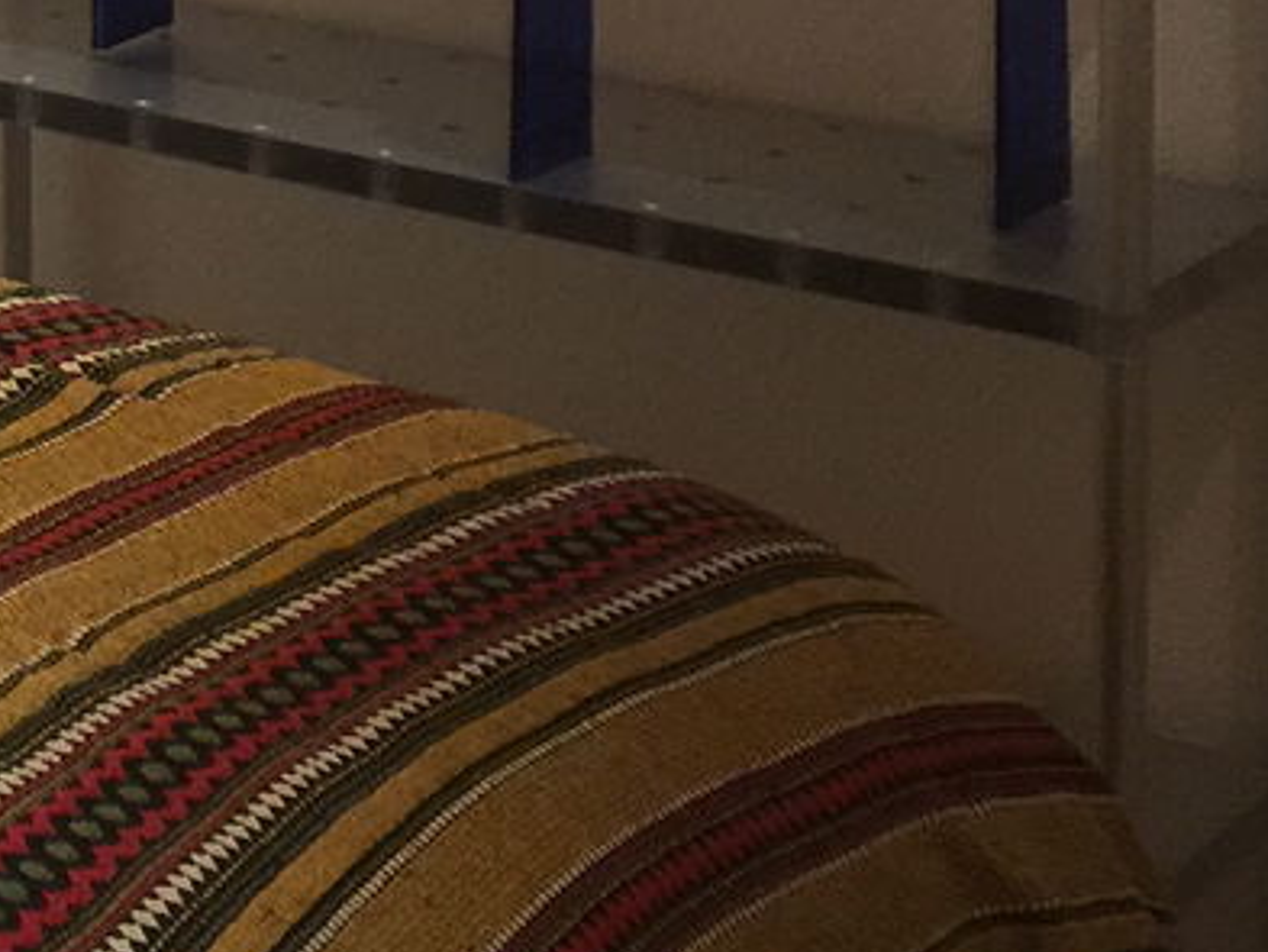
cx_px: -1094
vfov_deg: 11.6
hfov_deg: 14.4
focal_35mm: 118
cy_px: -807
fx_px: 4324
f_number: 2.2
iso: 100
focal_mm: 4.15
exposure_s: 1/17
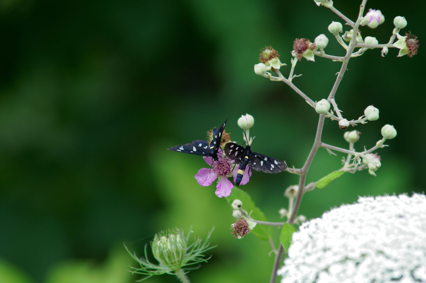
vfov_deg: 4.4
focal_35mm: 315
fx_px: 3724
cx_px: 213
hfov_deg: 6.5
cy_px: 142
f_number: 6.3
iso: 250
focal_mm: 210
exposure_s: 1/125
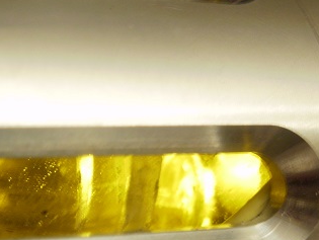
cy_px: 196
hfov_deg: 20.9
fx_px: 858
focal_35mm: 93
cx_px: 92
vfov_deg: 15.8
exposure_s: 1/5
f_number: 4
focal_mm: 7.7
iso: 125
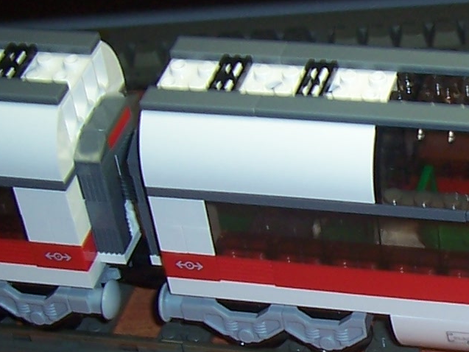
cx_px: 556
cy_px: 323
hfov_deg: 15.5
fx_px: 1667
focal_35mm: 123
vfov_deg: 12.0
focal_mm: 5.6
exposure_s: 1/60
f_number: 2.7
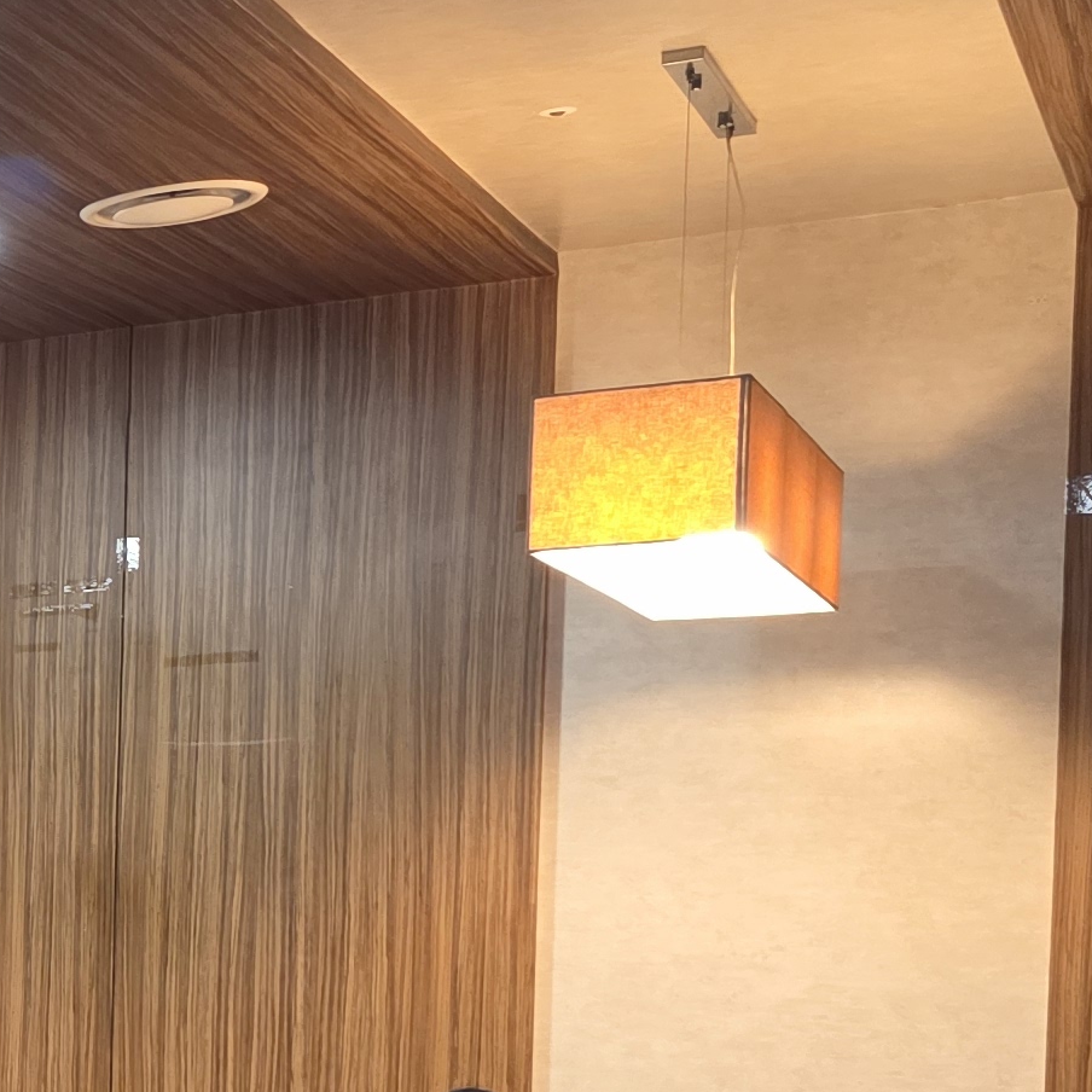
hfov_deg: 15.1
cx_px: -1178
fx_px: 3212
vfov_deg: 18.6
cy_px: 1189
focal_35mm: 90
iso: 640
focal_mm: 6.3
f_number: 1.7
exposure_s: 1/120
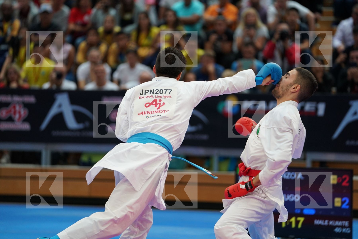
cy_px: 120
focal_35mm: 171
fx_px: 1700
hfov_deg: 12.0
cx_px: 179
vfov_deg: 8.0
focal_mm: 171
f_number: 2.8
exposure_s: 1/1000
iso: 1600
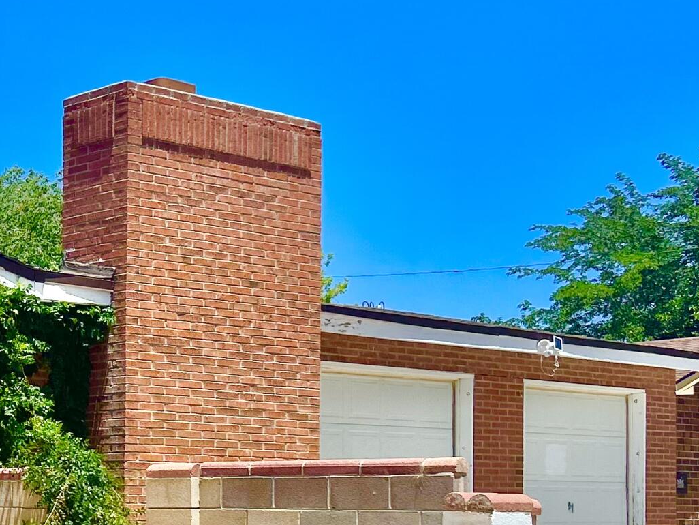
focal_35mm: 76
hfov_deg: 23.3
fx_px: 1535
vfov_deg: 19.0
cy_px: 475
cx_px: -157
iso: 50
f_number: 1.5
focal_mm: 5.7
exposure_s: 1/5076
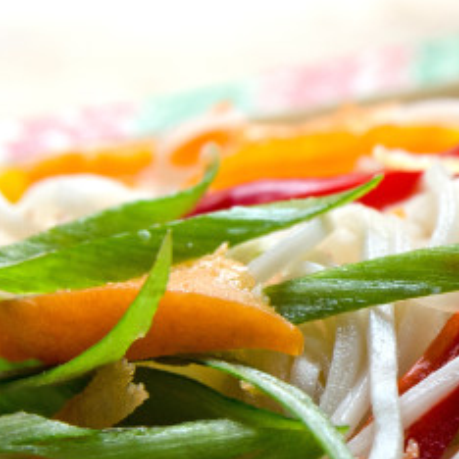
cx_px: 604
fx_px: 3840
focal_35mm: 256
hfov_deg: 6.8
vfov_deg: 6.8
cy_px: 267
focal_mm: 46
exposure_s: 1/125
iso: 280
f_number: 5.6
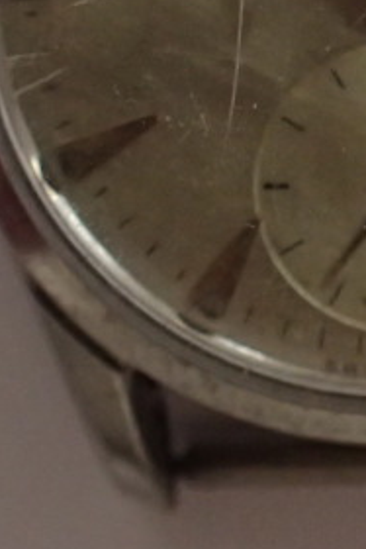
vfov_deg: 21.9
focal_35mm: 89
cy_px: -18
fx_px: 1355
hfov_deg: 15.1
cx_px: 372
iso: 800
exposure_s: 1/30
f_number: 2.3
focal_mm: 5.5
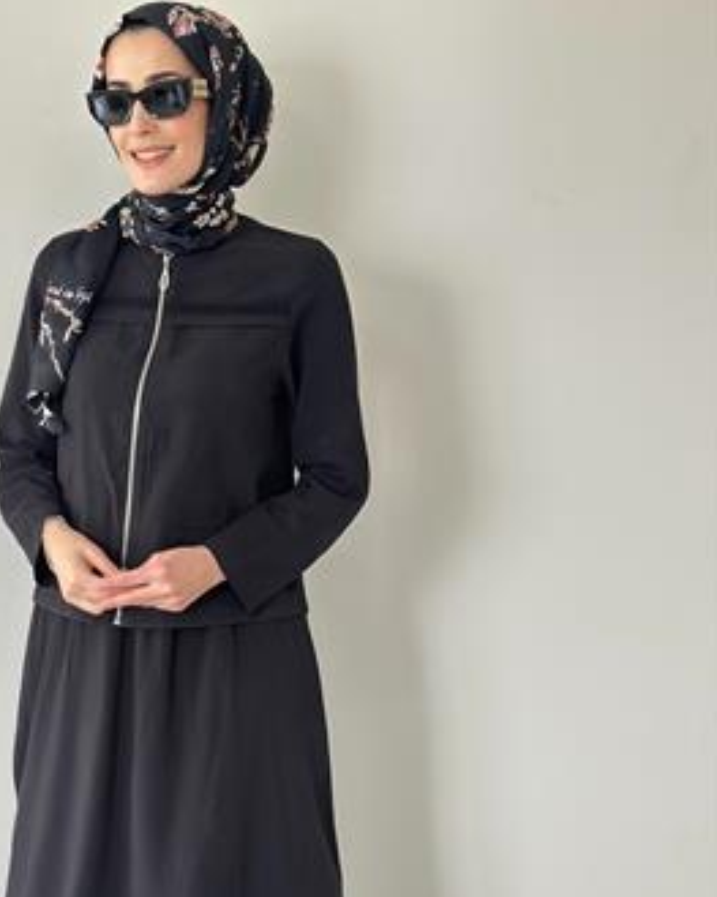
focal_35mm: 76
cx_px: 183
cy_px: 653
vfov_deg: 24.8
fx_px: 2017
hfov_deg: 20.0
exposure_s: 1/50
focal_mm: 6.86
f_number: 1.78
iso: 160
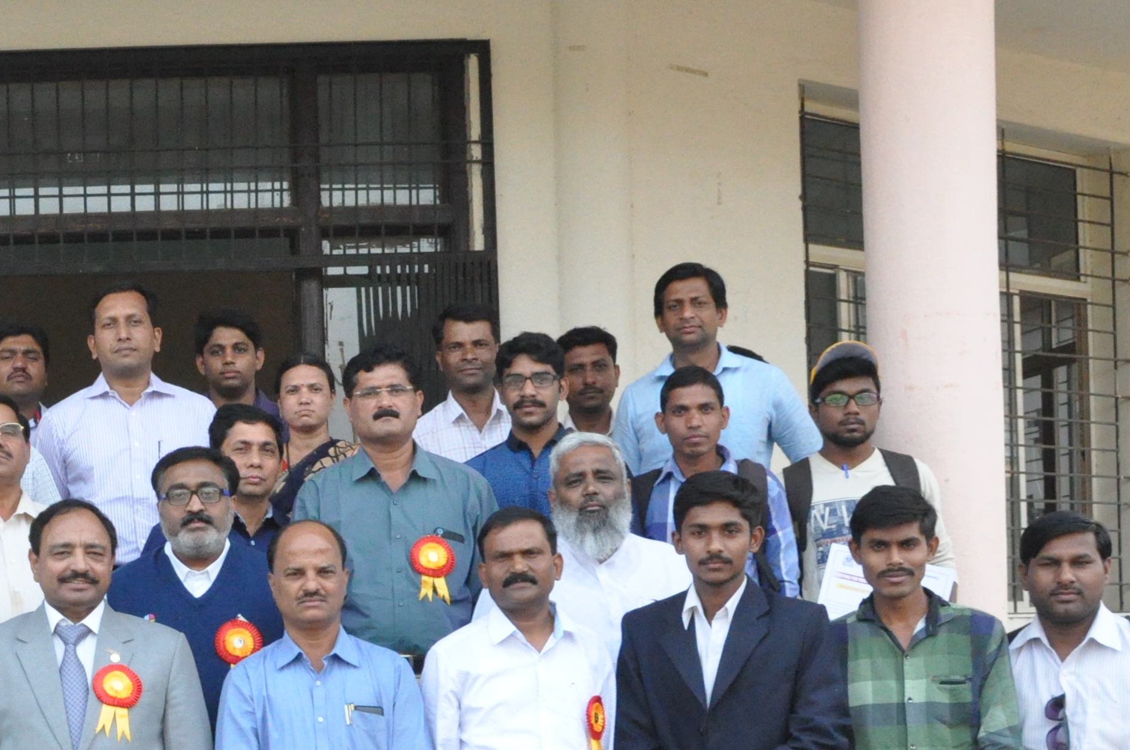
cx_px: 16
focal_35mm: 72
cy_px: 696
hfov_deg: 26.6
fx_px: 2262
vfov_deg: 18.5
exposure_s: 1/160
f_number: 13
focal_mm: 21
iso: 2500
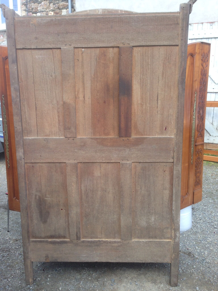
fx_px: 277
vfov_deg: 55.4
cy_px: 146
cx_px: 109
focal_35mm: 33
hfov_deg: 42.9
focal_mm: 4.12
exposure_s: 1/163
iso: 50
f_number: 2.4
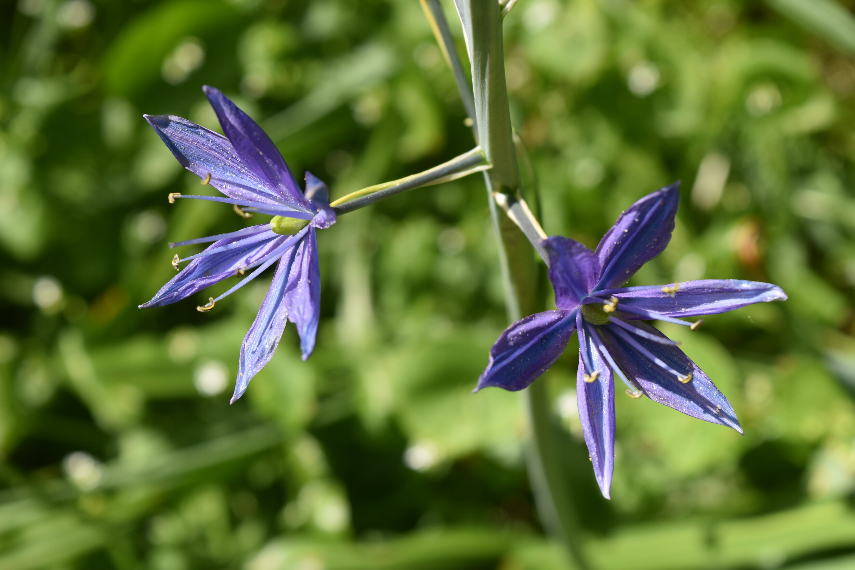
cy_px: 285
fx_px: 1781
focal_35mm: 75
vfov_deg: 18.2
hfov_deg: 27.0
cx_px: 428
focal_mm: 50
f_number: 8
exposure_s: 1/250
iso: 360
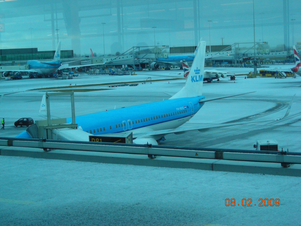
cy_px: 113
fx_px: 670
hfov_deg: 25.3
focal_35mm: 77
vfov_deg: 19.1
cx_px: 150
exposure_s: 1/55.1
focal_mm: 12.7
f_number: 4.2
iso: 200
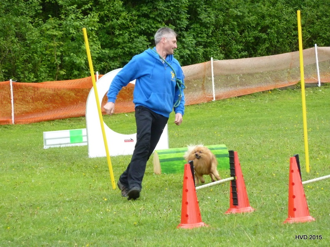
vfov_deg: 5.0
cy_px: 124
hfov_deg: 6.6
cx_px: 165
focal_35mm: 300
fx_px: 2860
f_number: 4.9
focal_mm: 49.2
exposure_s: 1/250
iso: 400
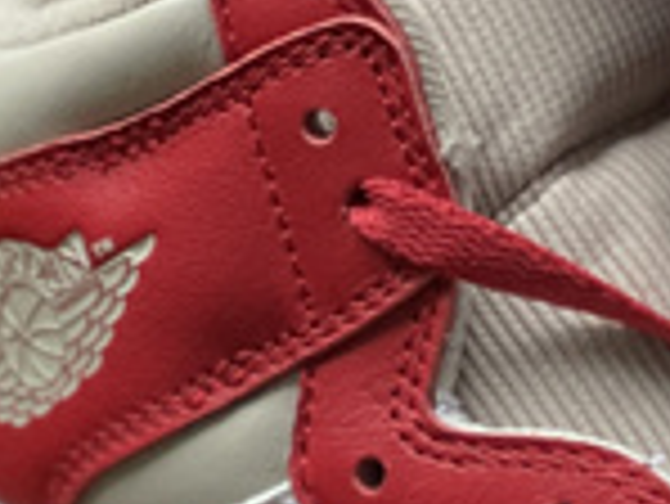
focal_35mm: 317
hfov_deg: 6.1
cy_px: 522
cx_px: 1214
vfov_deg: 4.7
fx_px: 6141
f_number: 2.2
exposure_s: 1/121
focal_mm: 7.5
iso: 200
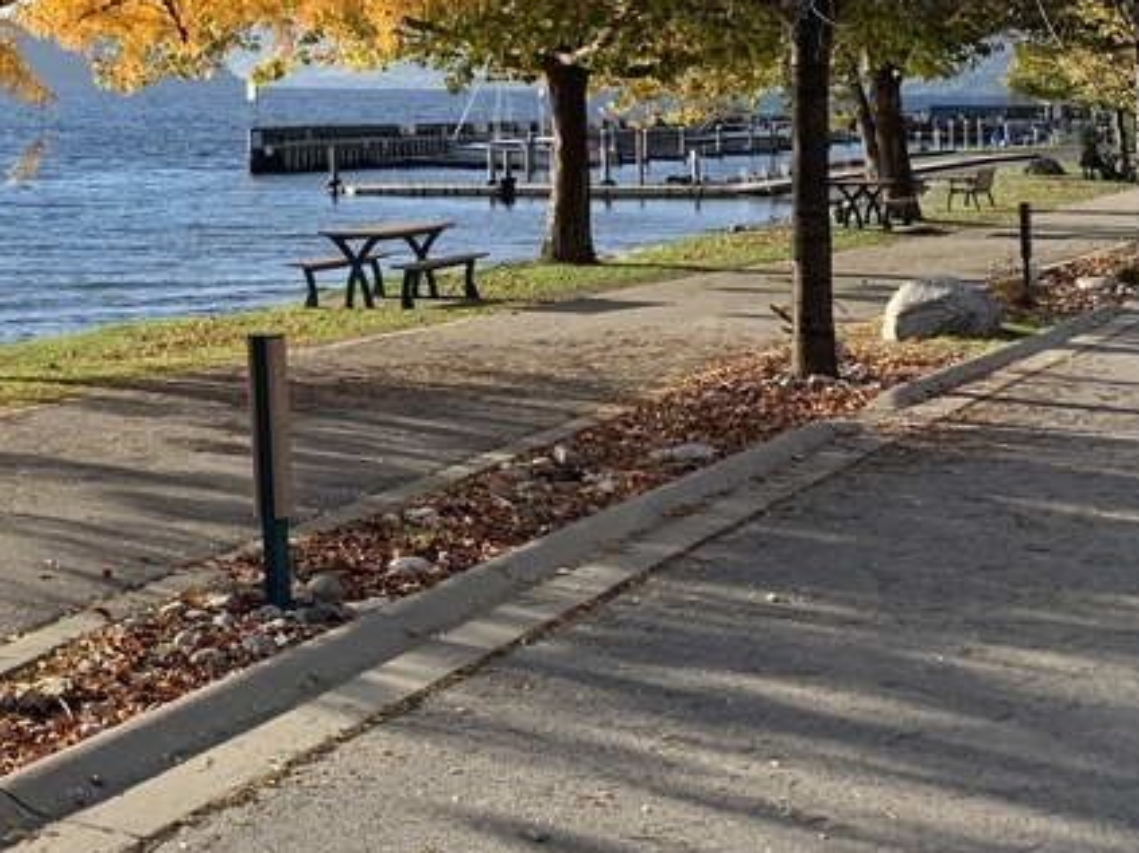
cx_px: -27
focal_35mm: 63
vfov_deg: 21.8
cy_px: -129
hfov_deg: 28.6
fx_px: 2072
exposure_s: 1/1368
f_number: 1.8
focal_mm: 4.25
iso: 25
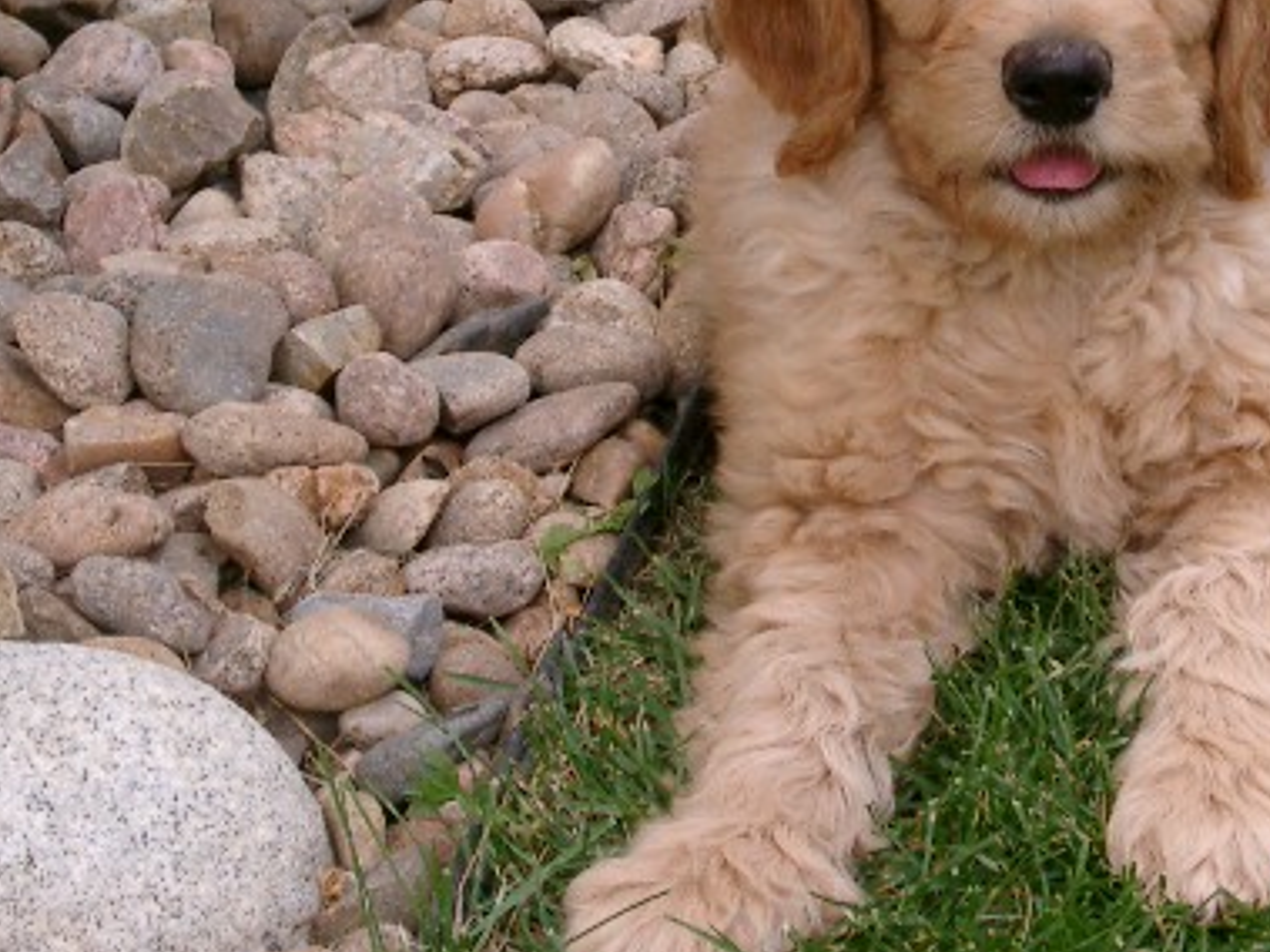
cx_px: 995
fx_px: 5391
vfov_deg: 10.1
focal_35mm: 147
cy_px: 201
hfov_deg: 13.4
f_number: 4.2
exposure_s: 1/250
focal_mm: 17.7
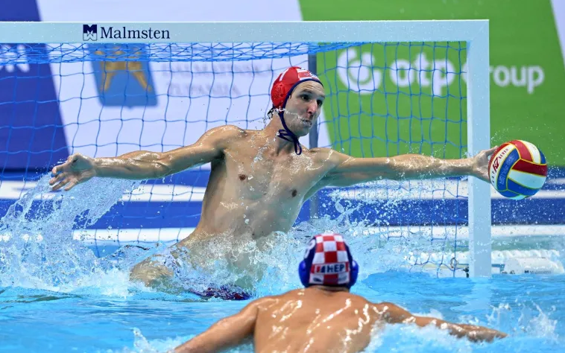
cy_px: 187
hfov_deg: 5.1
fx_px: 6299
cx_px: 282
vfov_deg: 3.2
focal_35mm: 409
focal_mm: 400
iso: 5000
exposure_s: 1/4000
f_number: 4
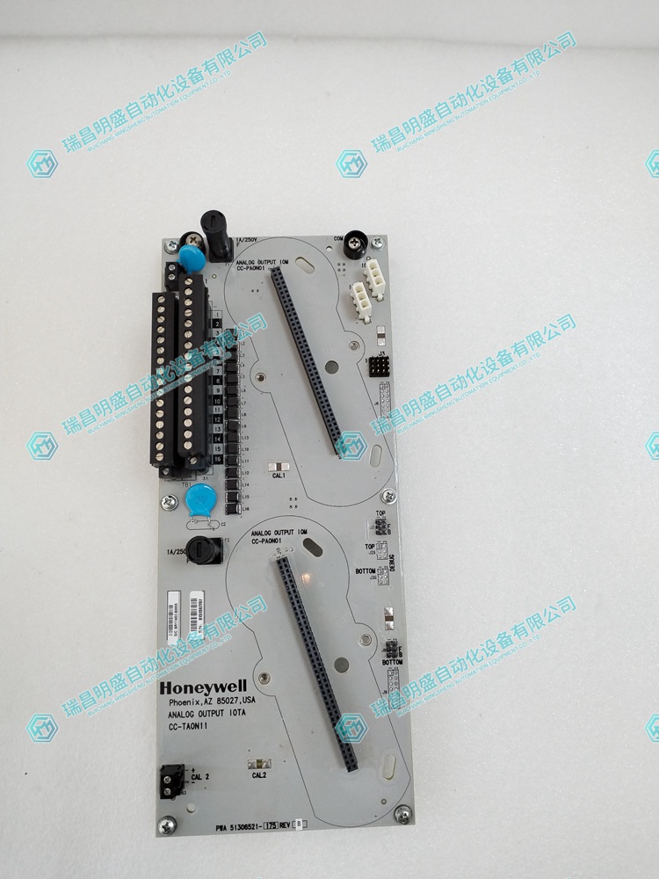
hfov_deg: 53.1
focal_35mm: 26
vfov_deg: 67.3
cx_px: 330
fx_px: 660
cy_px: 440
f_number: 1.8
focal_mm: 4.75
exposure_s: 1/50
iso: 400
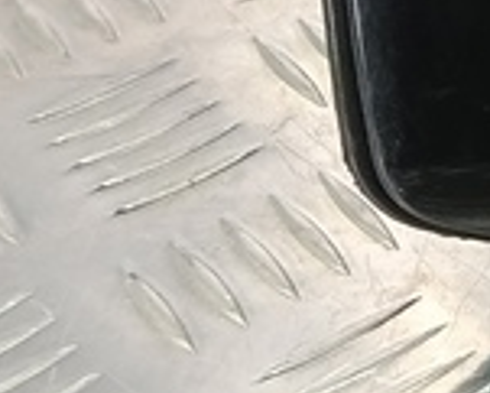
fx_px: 2206
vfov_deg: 9.9
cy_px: -182
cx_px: 1210
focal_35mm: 152
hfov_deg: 10.7
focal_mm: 4.11
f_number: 1.6
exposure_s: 1/50
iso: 172
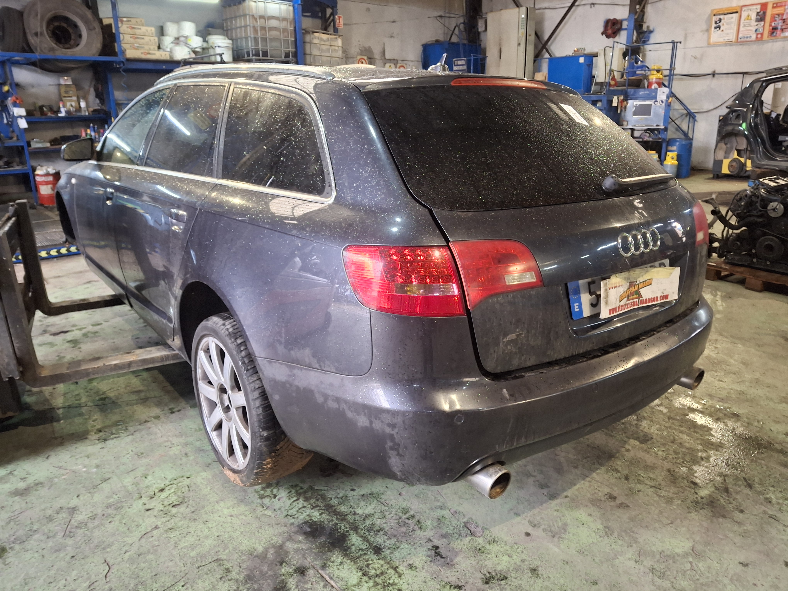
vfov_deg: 54.9
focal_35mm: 25
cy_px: 296
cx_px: 394
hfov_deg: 69.4
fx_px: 569
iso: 250
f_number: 1.8
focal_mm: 4.69
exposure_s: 1/33
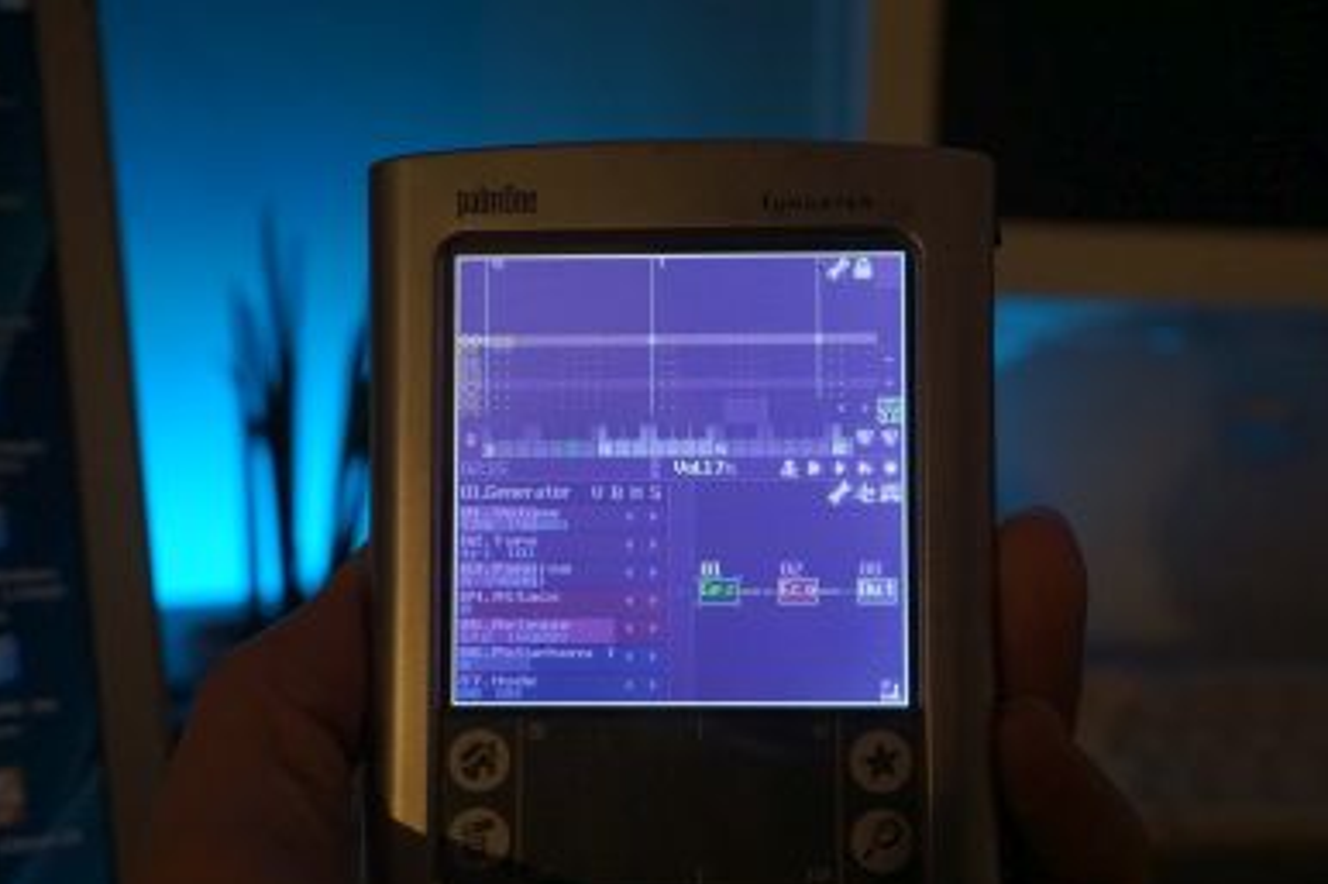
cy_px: 478
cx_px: 709
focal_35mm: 49
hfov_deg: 40.3
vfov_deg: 27.5
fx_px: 1807
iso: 2000
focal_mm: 30
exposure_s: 1/40
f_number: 6.3
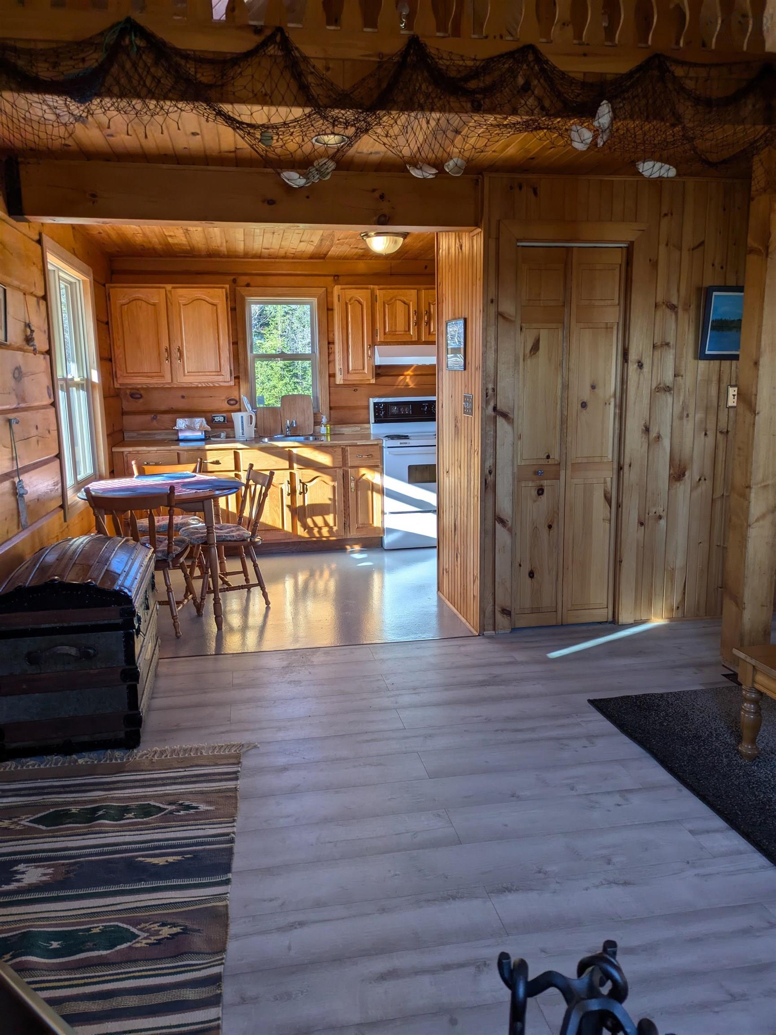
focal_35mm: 25
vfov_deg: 69.4
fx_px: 747
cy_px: 518
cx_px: 388
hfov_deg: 54.9
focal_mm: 5.43
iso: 55
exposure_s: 1/169
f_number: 1.89
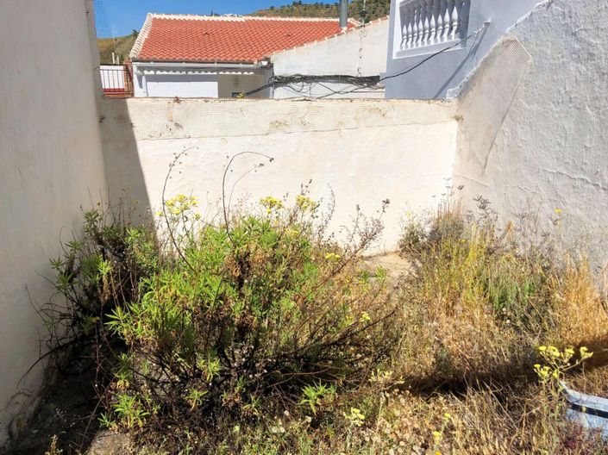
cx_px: 304
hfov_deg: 63.5
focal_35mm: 28
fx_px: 492
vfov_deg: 49.7
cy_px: 228
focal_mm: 3.99
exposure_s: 1/6024
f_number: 1.8
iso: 25
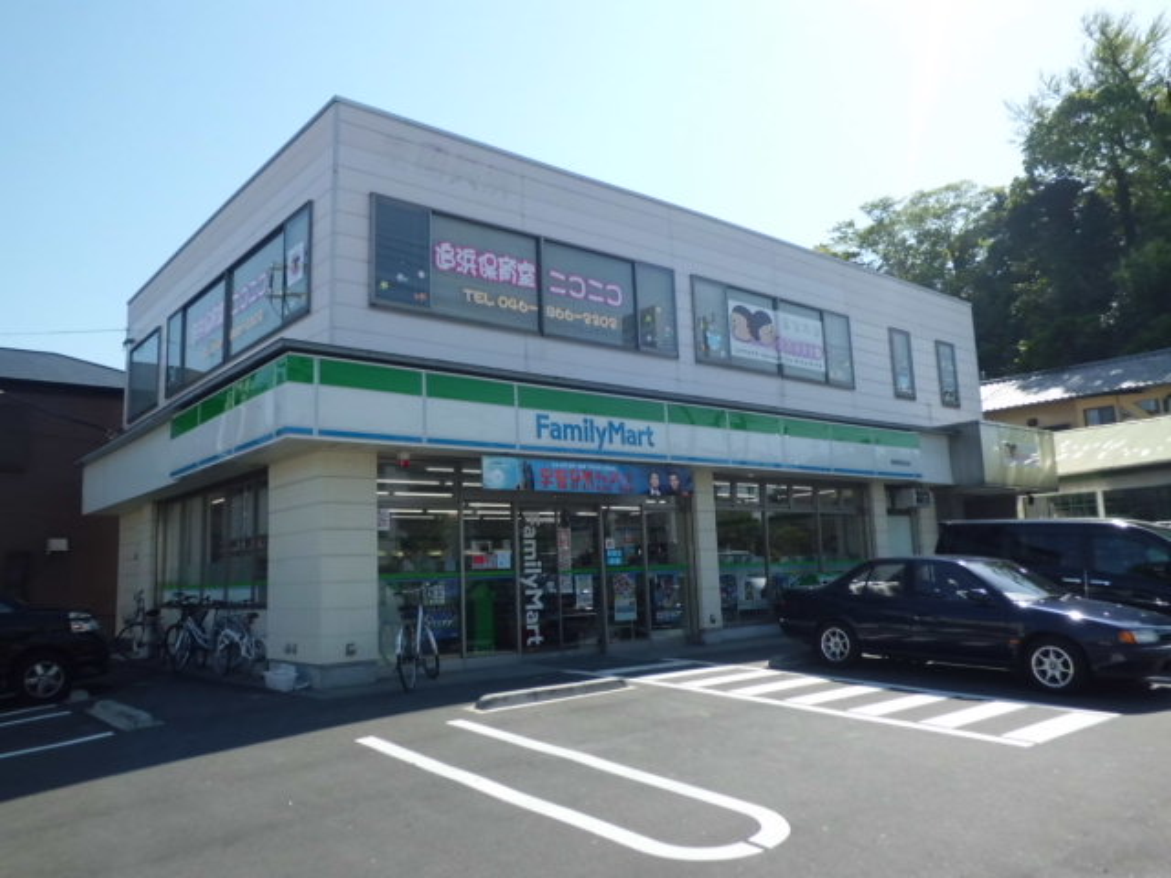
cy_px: 439
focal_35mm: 26
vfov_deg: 53.1
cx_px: 586
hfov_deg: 67.3
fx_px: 880
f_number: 7.9
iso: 64
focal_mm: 4.7
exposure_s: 1/100
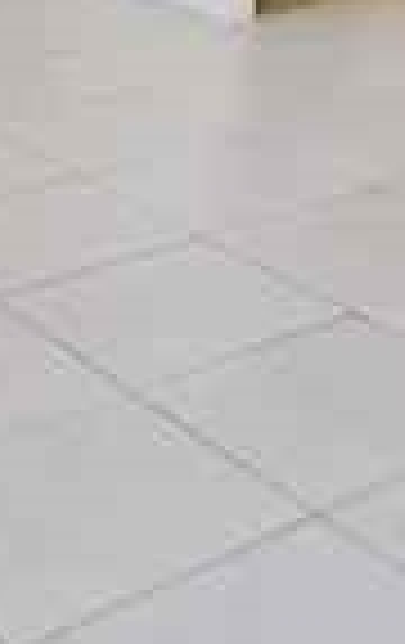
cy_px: -336
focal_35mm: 91
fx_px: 1599
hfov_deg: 14.2
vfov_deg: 19.6
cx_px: 405
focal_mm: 16
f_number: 8
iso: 800
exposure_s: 1/200
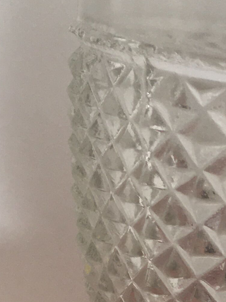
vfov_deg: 15.6
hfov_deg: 12.3
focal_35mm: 116
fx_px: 1010
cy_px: 454
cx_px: 309
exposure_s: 1/100
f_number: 2.2
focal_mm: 4.15
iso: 40
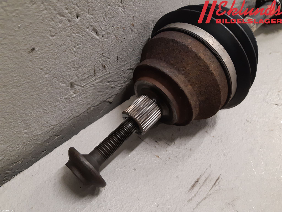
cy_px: 106
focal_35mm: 26
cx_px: 141
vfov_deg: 53.1
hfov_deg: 67.3
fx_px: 212
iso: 200
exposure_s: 1/50
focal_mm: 3.93
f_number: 1.7
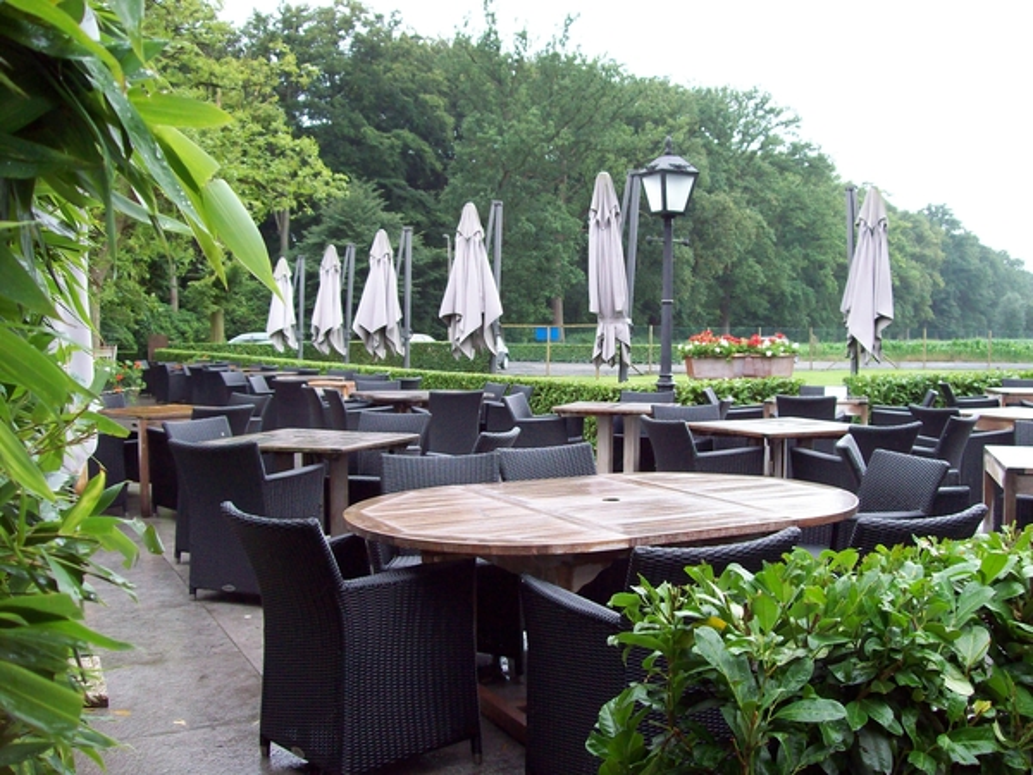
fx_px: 1074
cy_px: 388
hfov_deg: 51.4
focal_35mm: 36
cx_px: 516
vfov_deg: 39.7
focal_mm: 6
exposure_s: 1/128
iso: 153
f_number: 2.7
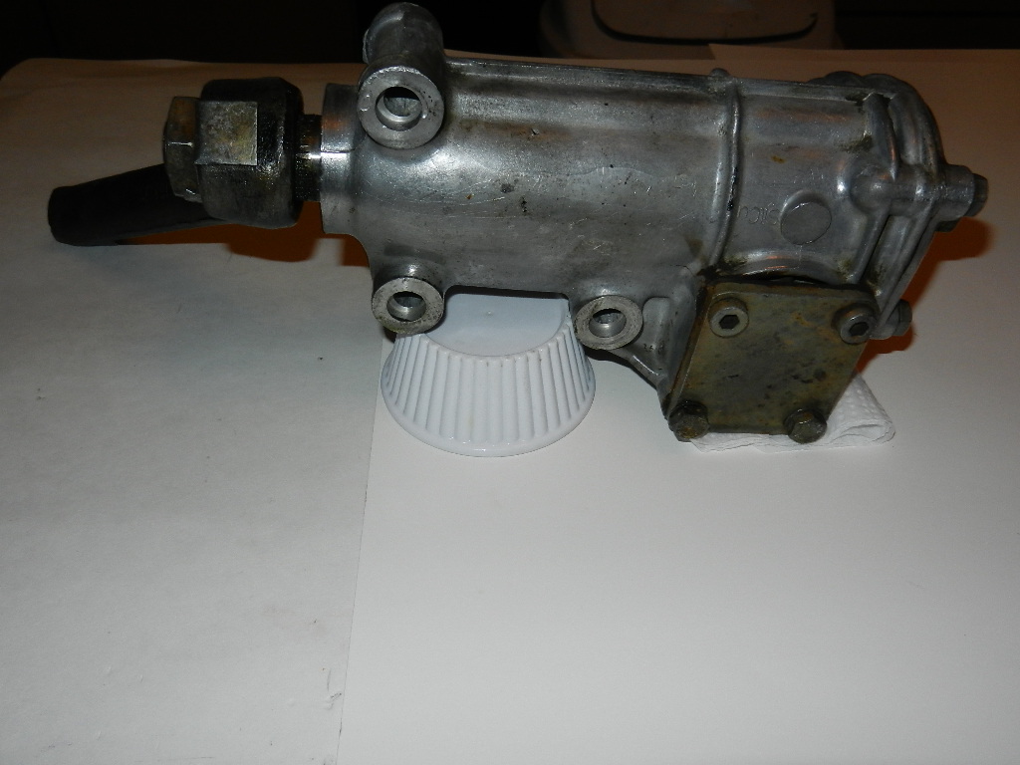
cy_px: 382
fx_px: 855
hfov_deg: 61.7
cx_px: 510
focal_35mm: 29
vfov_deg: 48.2
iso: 200
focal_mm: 5.1
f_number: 7.2
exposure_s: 1/30
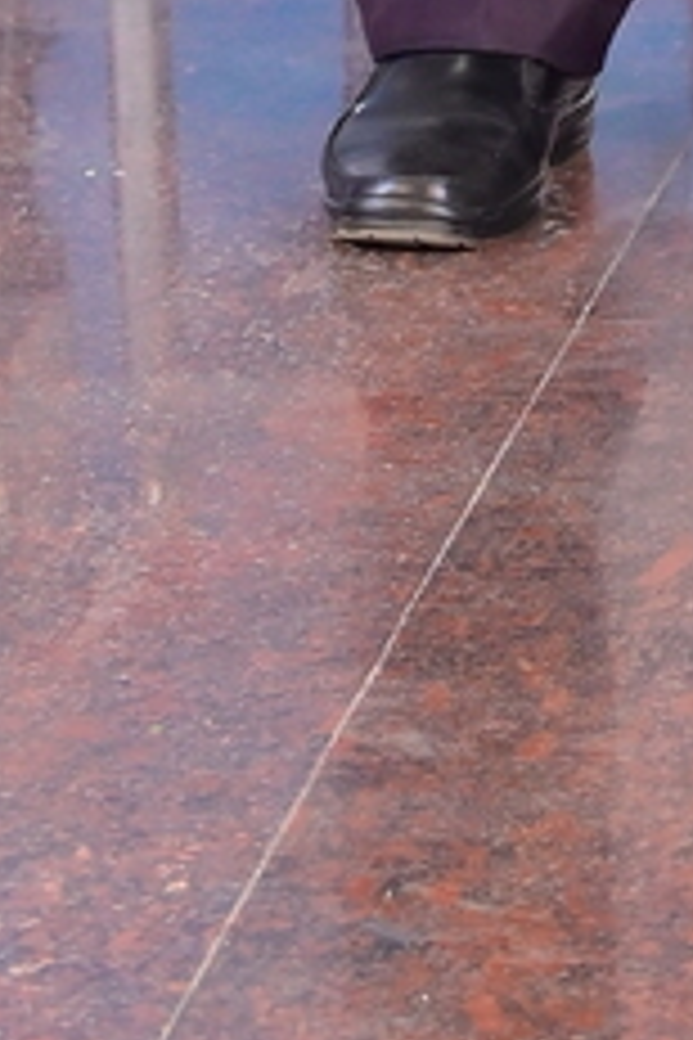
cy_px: -2053
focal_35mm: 347
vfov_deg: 5.6
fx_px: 10019
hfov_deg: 3.9
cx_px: 1940
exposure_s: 1/160
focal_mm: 53
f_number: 4.5
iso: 640
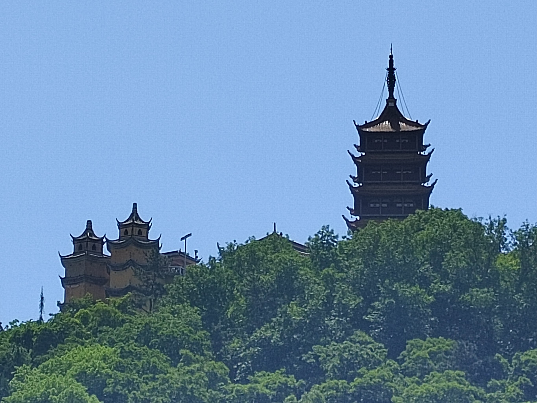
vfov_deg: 7.9
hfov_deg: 10.5
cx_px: 268
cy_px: 202
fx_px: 2932
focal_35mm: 189
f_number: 1.9
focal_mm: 5.52
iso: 250
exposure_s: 1/2500
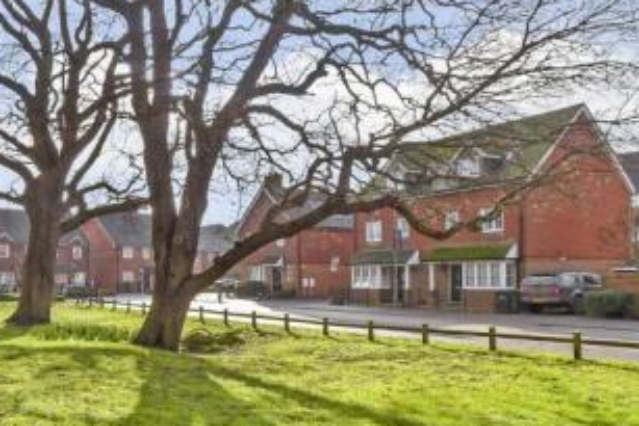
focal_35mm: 32
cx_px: 155
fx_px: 568
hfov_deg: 55.7
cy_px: 263
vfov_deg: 40.9
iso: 400
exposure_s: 1/800
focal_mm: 10
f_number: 8
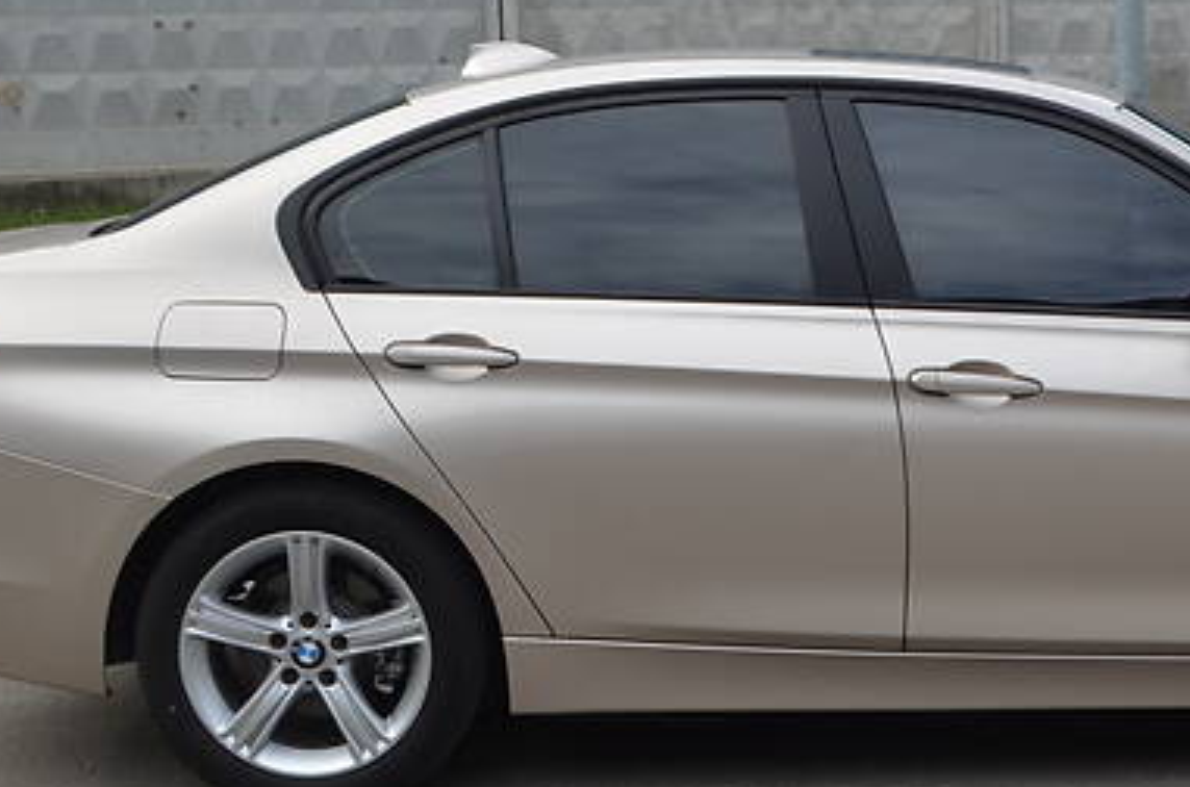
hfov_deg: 31.2
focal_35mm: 63
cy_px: 309
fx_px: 2077
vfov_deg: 21.4
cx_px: 950
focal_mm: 20
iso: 100
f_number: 7.1
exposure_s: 1/160
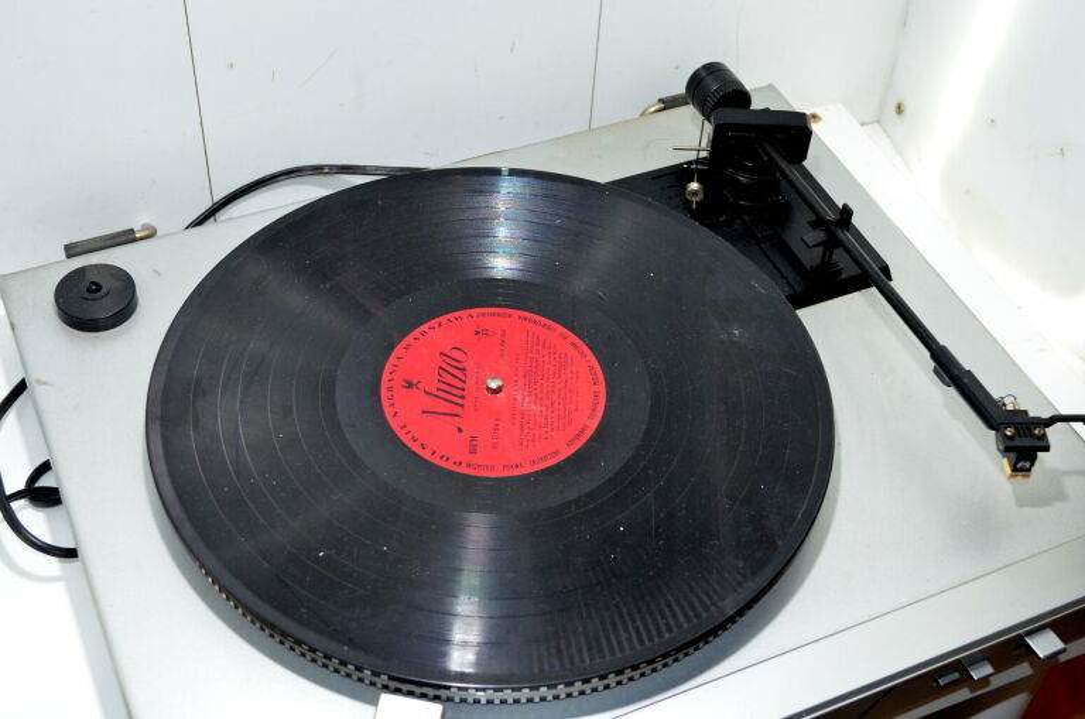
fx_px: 1534
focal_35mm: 51
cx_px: 542
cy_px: 360
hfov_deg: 38.9
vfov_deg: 26.4
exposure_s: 1/100
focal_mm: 34
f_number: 5.6
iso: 1600
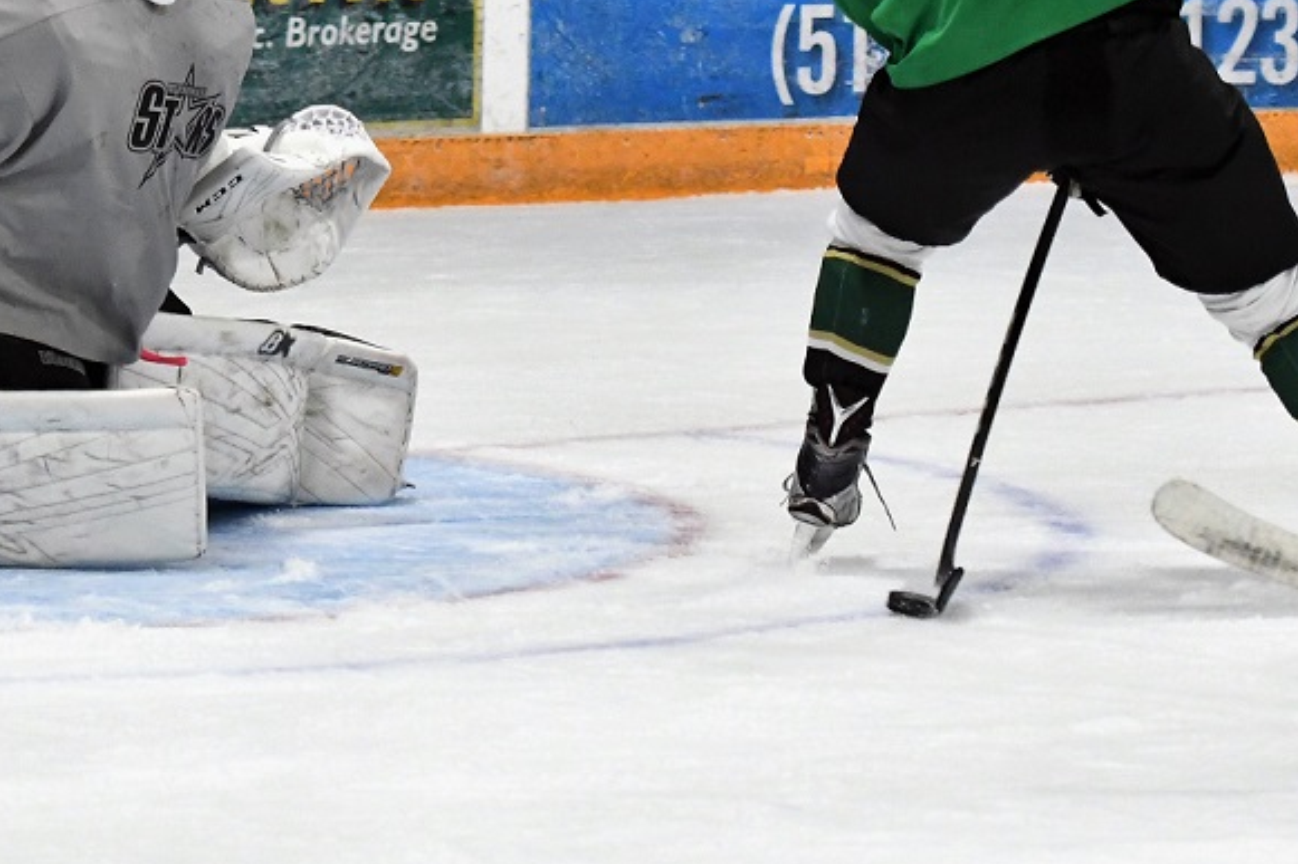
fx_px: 10739
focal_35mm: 298
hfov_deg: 6.9
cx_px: 240
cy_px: 90
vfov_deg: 4.6
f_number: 2.8
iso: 4000
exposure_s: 1/1000
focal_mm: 105
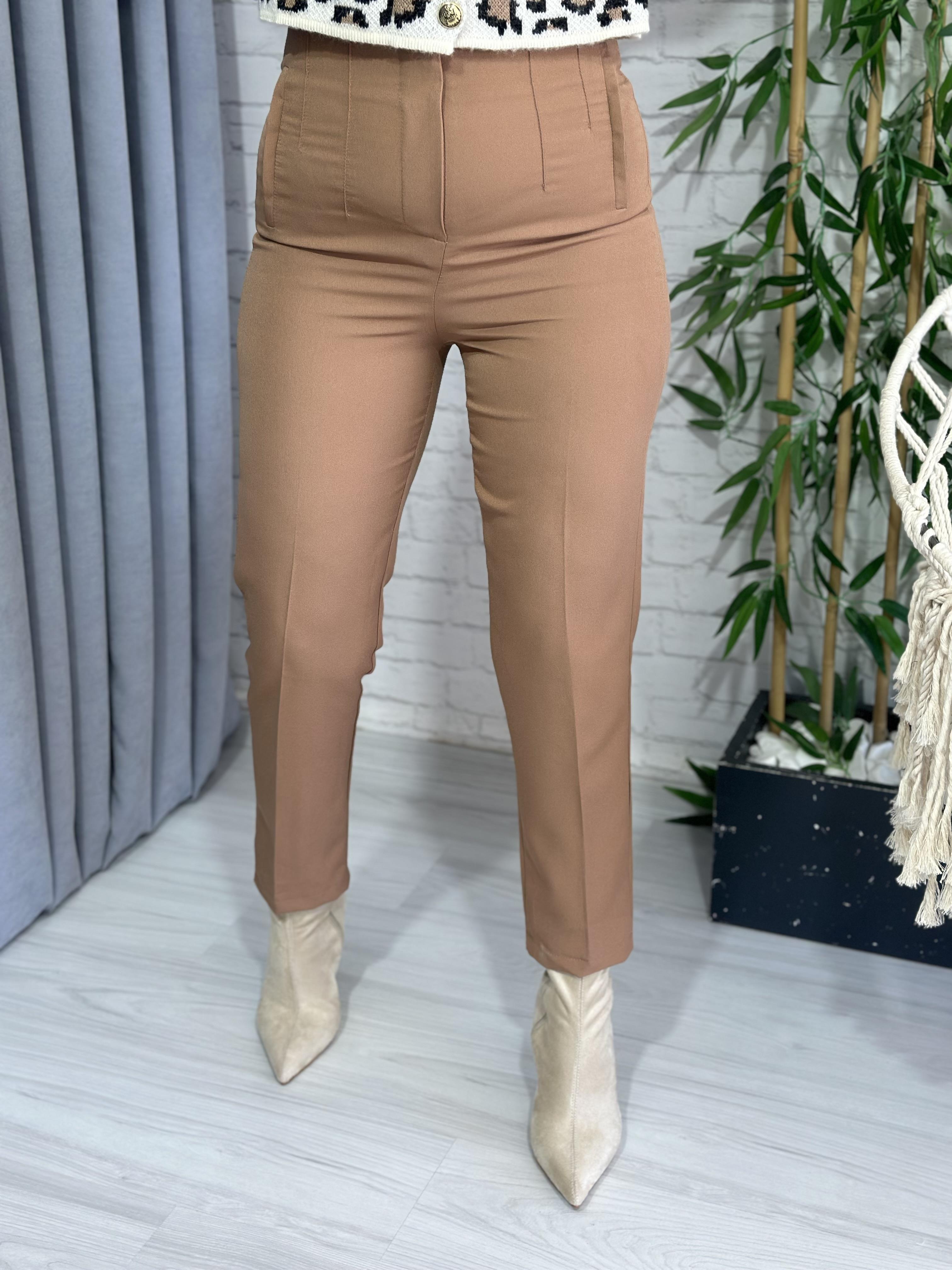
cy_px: 635
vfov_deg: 39.7
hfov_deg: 30.3
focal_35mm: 48
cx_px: 476
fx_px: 1760
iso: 80
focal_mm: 6.86
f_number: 1.78
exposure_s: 1/100
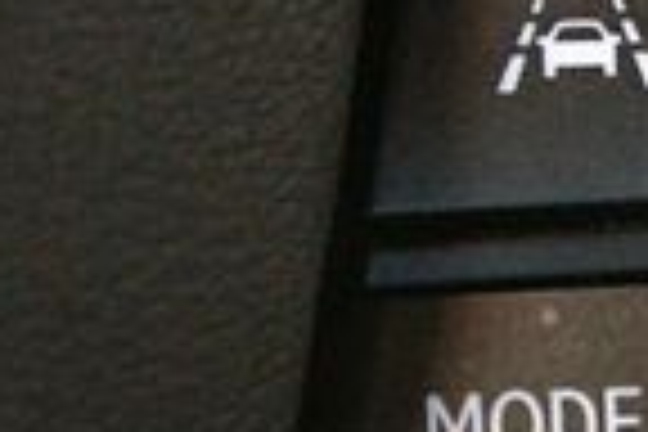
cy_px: 45
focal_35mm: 279
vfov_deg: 4.9
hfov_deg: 7.3
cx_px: 914
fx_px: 5022
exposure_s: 1/40
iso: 12800
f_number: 5.3
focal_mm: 42
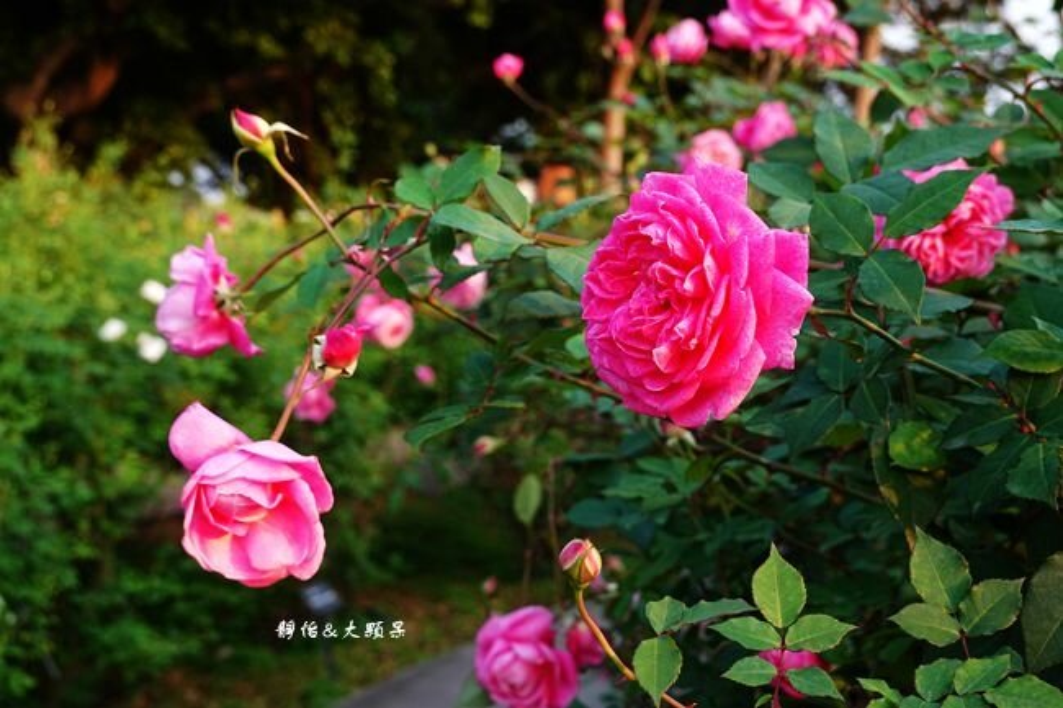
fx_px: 1446
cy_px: 354
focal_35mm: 49
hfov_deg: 40.4
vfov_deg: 27.5
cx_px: 532
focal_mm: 18.63
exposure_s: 1/100
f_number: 4
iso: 125
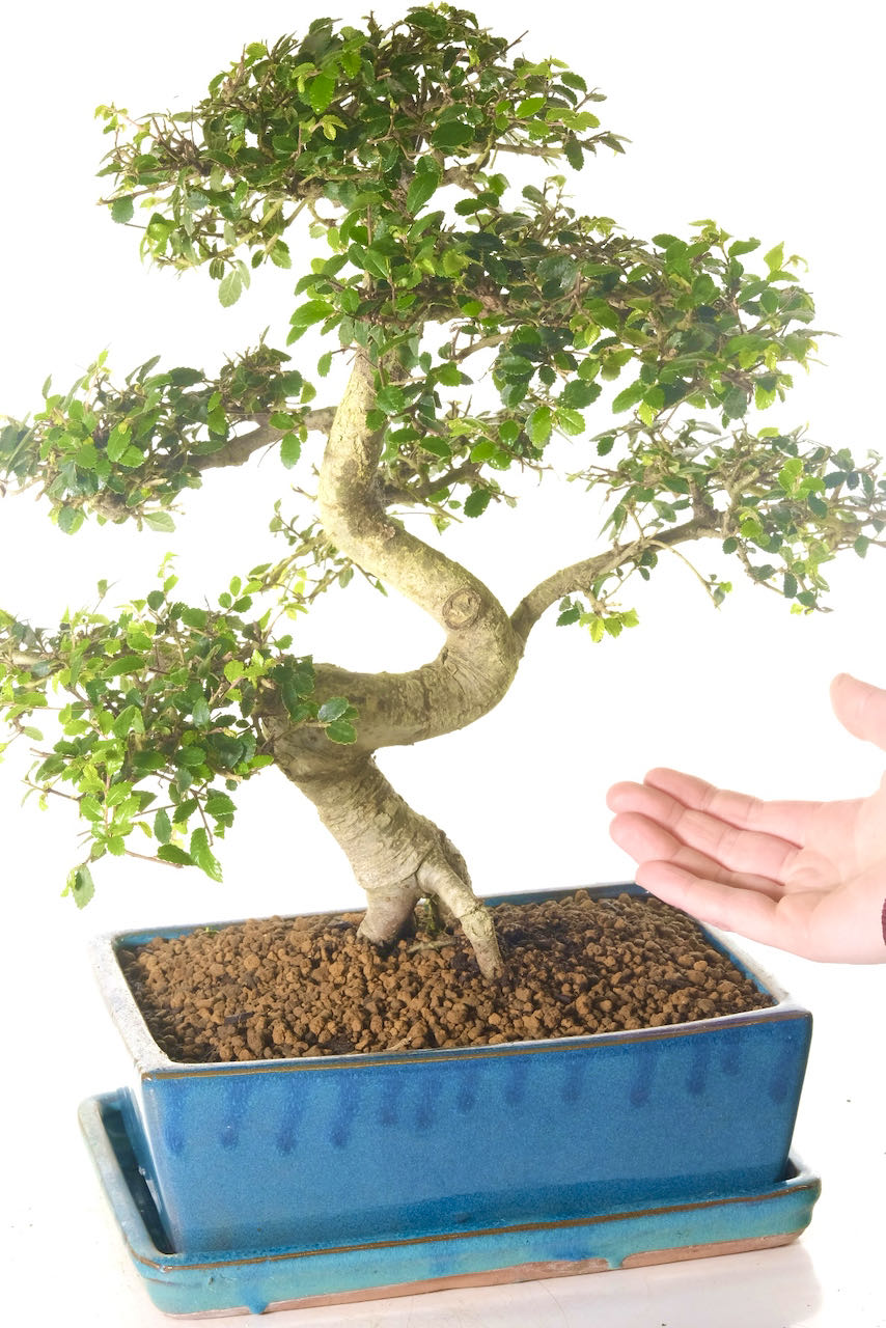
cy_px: 664
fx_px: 3062
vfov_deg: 24.5
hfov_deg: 16.5
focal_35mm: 83
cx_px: 443
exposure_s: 1/15
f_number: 13
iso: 2000
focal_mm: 55
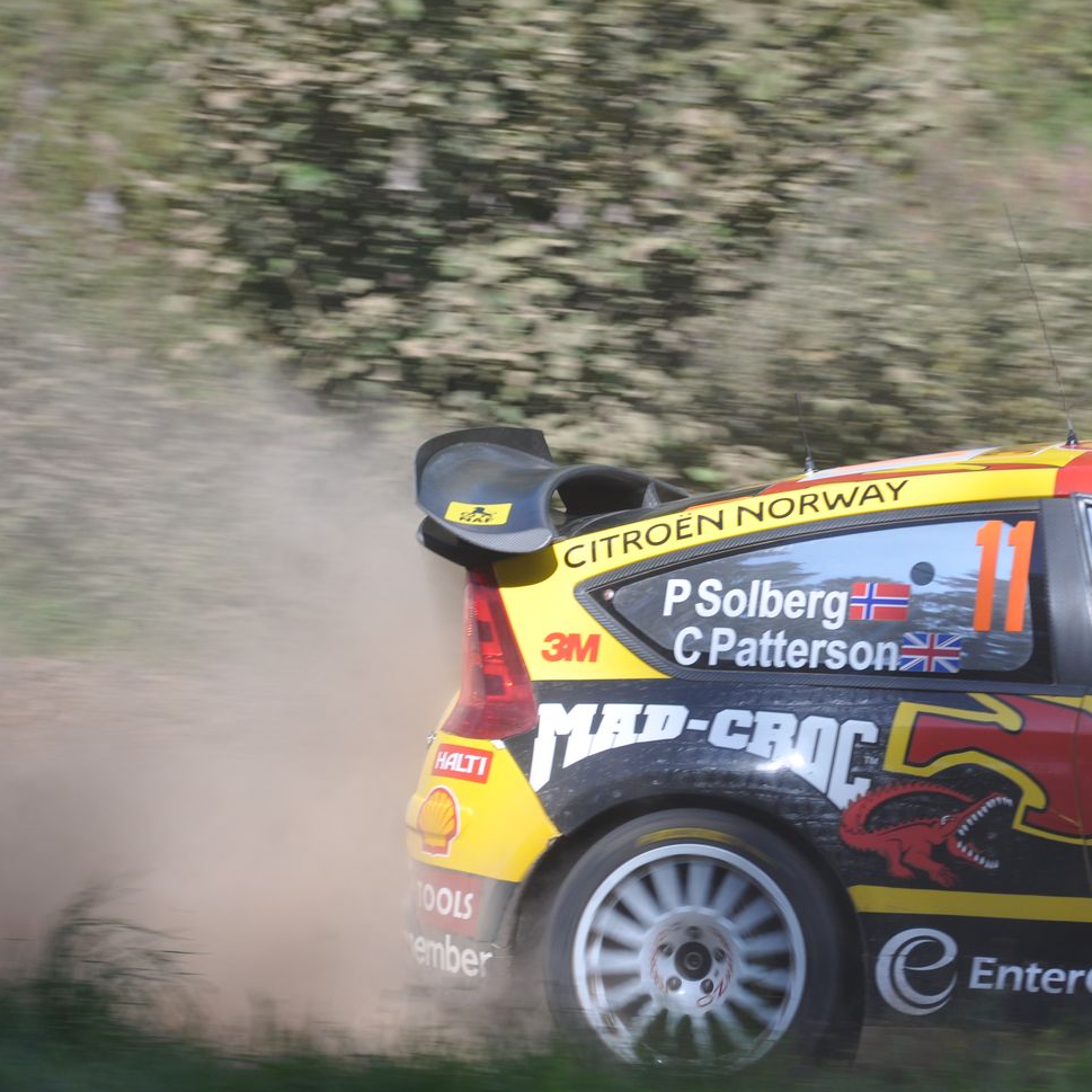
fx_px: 7877
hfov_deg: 7.9
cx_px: 758
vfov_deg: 7.9
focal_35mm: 221
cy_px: 585
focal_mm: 105
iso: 200
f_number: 5.6
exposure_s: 1/500
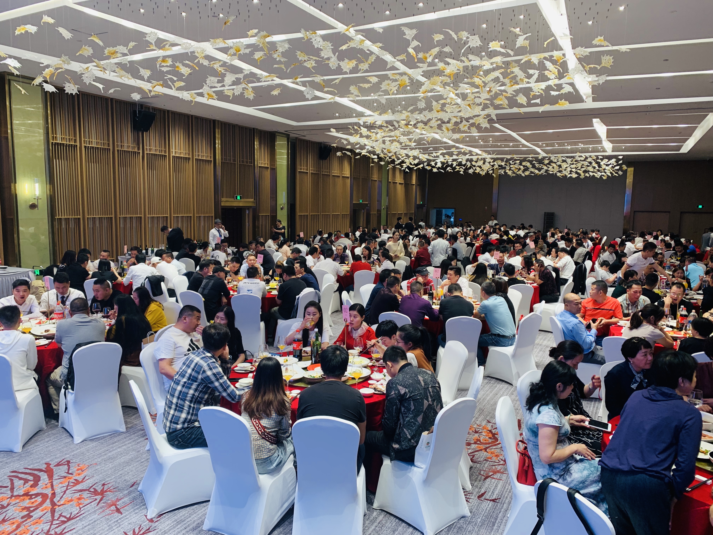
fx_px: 536
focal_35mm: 26
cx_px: 356
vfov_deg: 53.1
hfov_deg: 67.3
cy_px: 268
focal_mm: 4.25
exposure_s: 1/50
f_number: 1.8
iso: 64
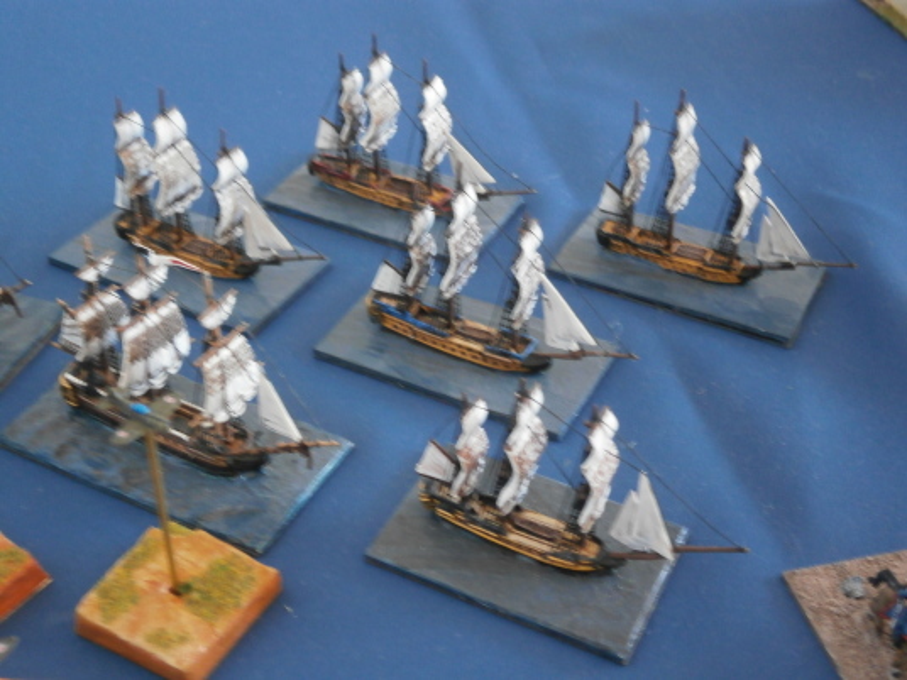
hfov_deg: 40.4
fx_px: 1231
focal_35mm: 47
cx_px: 454
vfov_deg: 30.9
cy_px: 340
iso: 200
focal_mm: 8.3
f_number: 3.4
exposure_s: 1/10
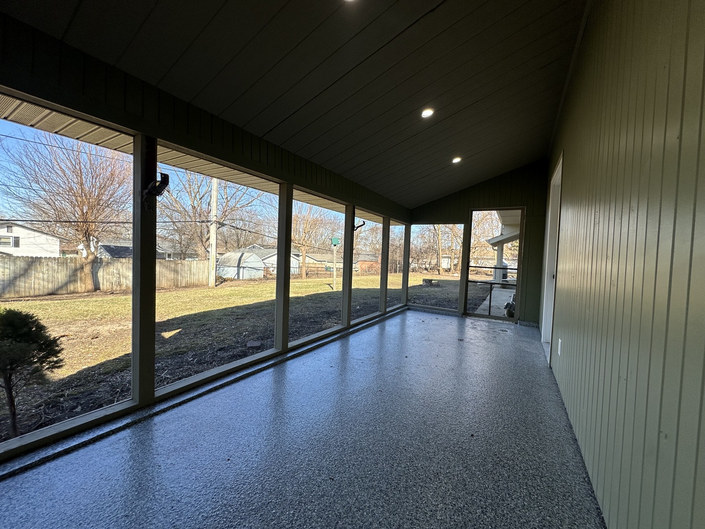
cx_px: 352
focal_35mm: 14
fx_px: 285
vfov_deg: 85.7
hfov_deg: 102.1
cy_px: 264
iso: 40
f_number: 2.2
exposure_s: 1/367
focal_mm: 2.22
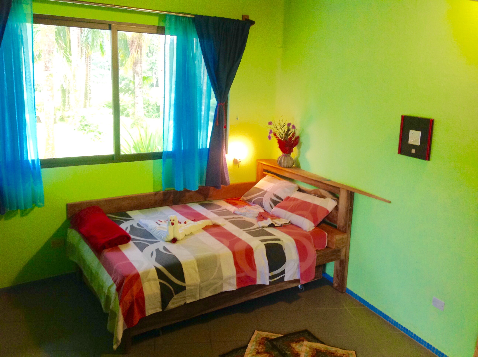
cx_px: 239
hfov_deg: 52.7
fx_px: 483
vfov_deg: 40.6
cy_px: 178
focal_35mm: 35
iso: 100
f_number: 2.4
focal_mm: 4.28
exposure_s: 1/15
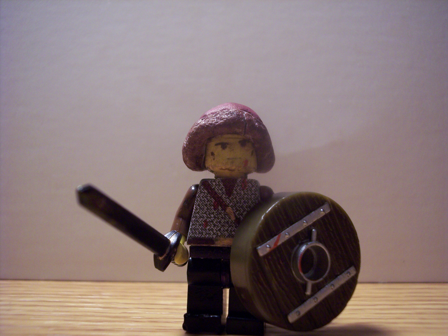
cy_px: 168
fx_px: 505
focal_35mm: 39
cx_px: 224
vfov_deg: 36.8
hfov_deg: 47.9
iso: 200
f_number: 3.4
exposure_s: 1/20
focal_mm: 8
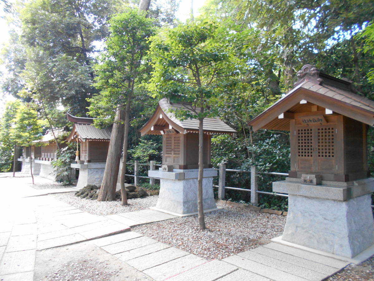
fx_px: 281
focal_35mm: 26
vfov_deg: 53.1
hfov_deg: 67.3
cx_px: 187
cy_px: 140
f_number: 3.2
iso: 360
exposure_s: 1/30
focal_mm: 4.6
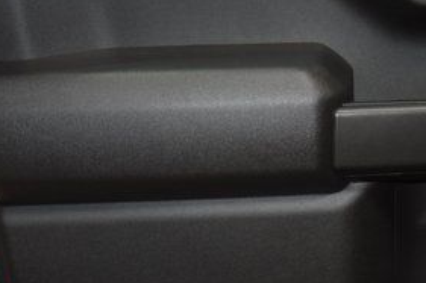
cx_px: 379
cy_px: 163
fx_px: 970
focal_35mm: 82
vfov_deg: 16.6
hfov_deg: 24.1
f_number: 3.8
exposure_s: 1/125
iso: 1250
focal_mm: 24
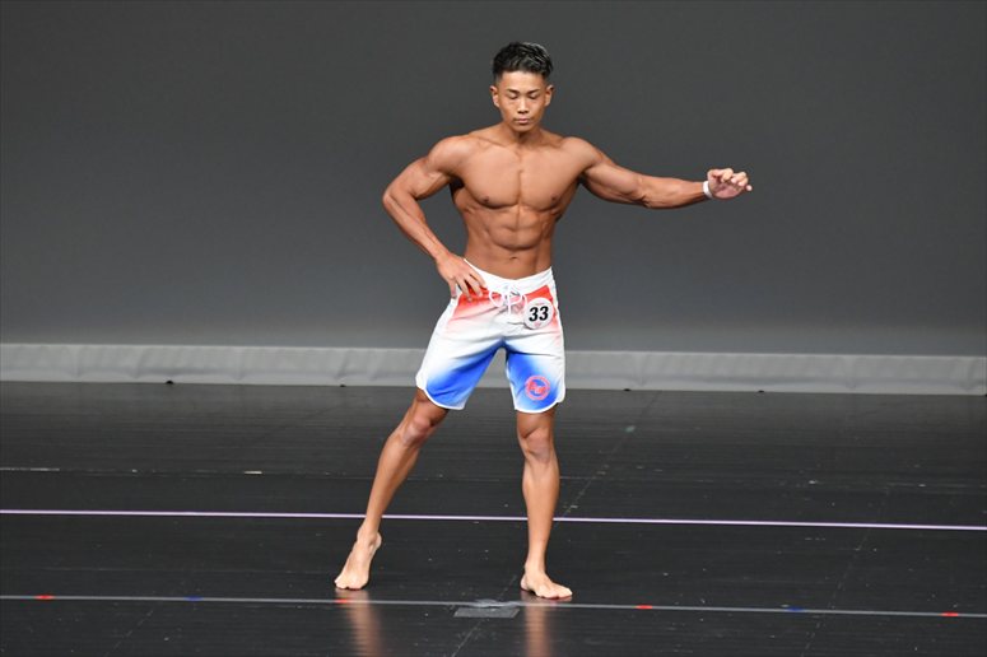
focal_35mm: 345
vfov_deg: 4.0
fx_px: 9454
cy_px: 328
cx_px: 494
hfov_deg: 6.0
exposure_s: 1/400
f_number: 5.6
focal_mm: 230
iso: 4000
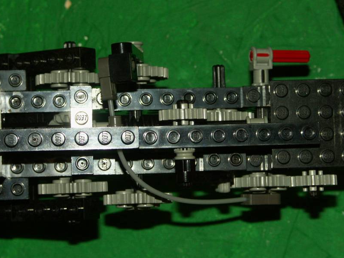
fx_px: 1401
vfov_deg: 10.5
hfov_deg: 14.0
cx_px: 182
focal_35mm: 141
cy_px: 116
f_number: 4.5
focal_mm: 28.12
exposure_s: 1/100
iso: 200
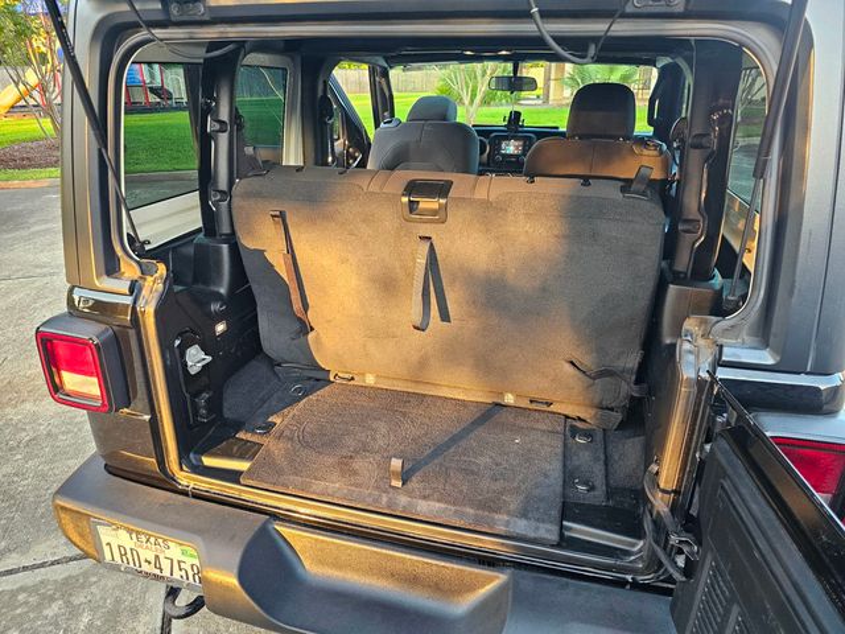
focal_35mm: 23
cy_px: 317
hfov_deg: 73.9
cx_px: 422
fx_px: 561
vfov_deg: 58.9
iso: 200
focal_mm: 6.3
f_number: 1.7
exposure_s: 1/120
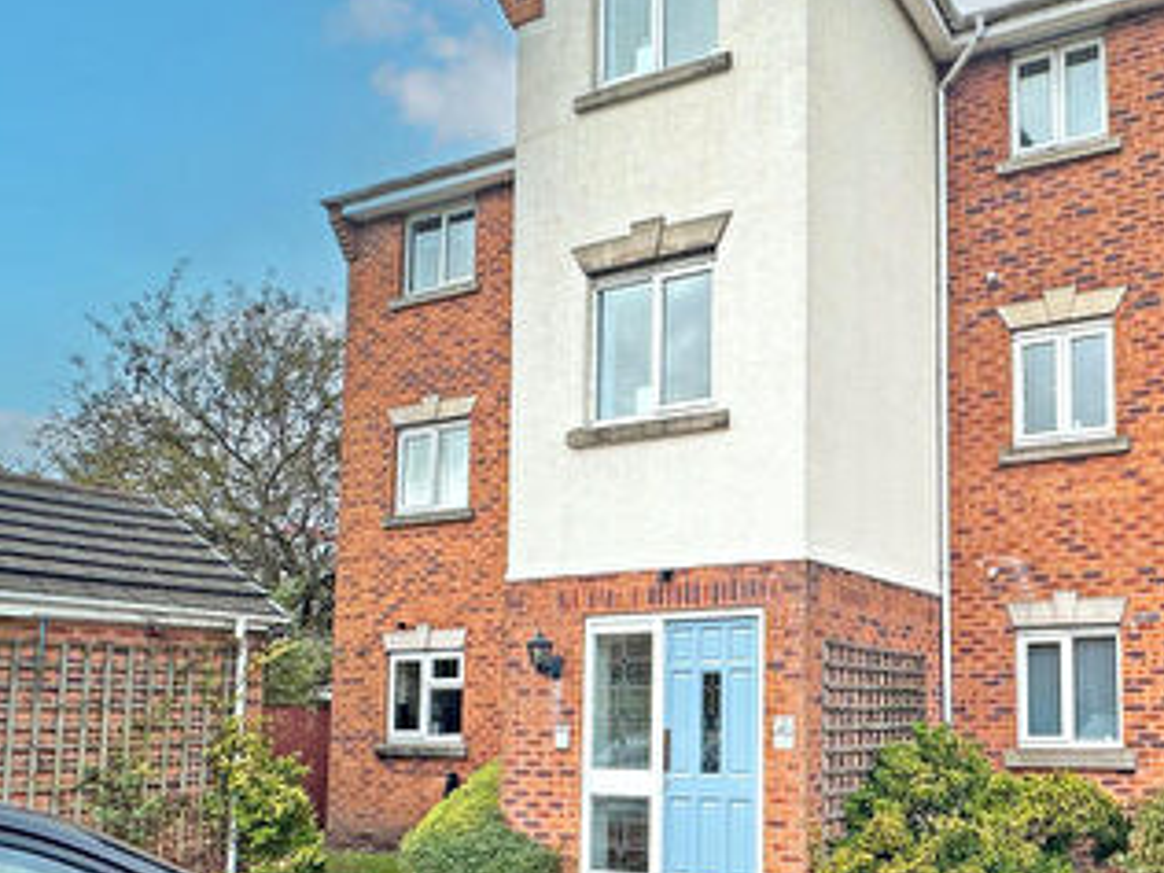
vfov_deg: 44.4
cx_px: 902
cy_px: 621
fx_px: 1042
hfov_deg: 55.0
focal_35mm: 31
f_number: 2.2
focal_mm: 2.22
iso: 40
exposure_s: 1/540
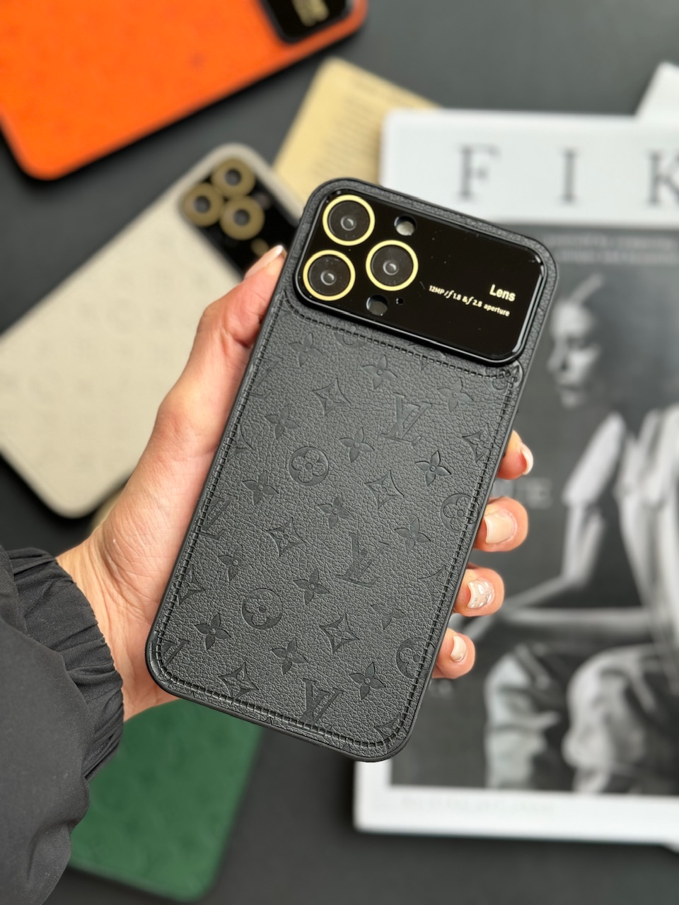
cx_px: 340
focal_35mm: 48
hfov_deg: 30.3
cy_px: 452
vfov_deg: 39.7
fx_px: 1255
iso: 64
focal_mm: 6.86
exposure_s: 1/368
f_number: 1.78
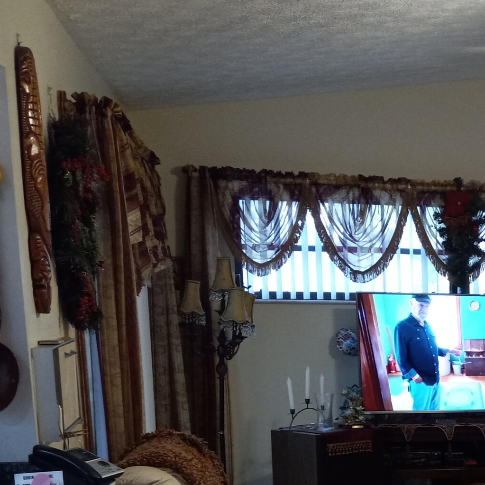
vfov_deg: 23.5
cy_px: 498
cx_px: 656
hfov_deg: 21.8
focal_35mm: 70
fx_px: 1110
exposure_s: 1/60
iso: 200
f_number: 1.8
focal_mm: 3.94
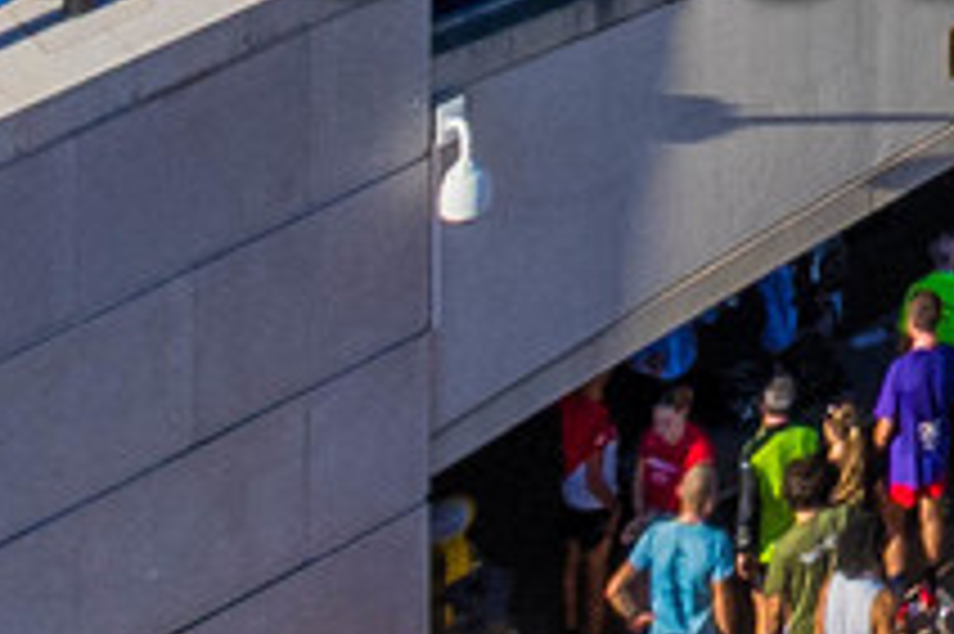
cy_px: -1149
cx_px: 2498
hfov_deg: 10.3
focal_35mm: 166
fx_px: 4395
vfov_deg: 7.4
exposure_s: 1/2000
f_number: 2.8
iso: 100
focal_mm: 8.4
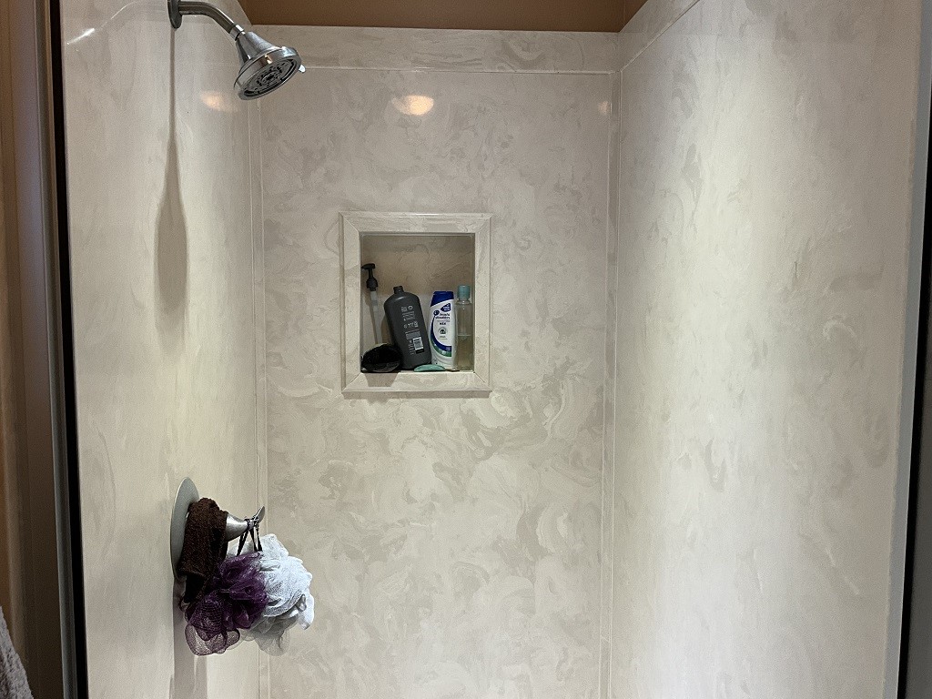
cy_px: 350
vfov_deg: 48.2
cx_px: 466
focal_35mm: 29
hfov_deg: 61.7
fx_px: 781
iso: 100
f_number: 1.8
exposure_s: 1/60
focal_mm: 3
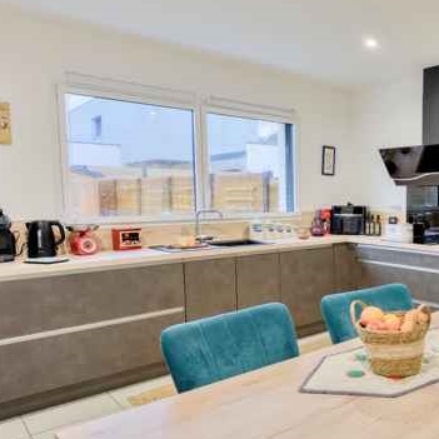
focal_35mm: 31
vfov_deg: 52.5
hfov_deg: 46.9
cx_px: 401
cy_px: 237
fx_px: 445
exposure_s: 1/50
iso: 800
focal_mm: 16
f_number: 8
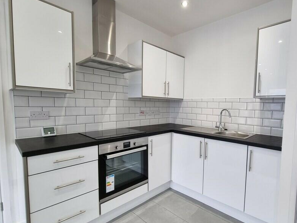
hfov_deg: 90.0
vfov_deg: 74.7
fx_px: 146
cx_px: 176
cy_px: 118
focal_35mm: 17
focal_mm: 2.2
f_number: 2.2
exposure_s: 1/50
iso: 100
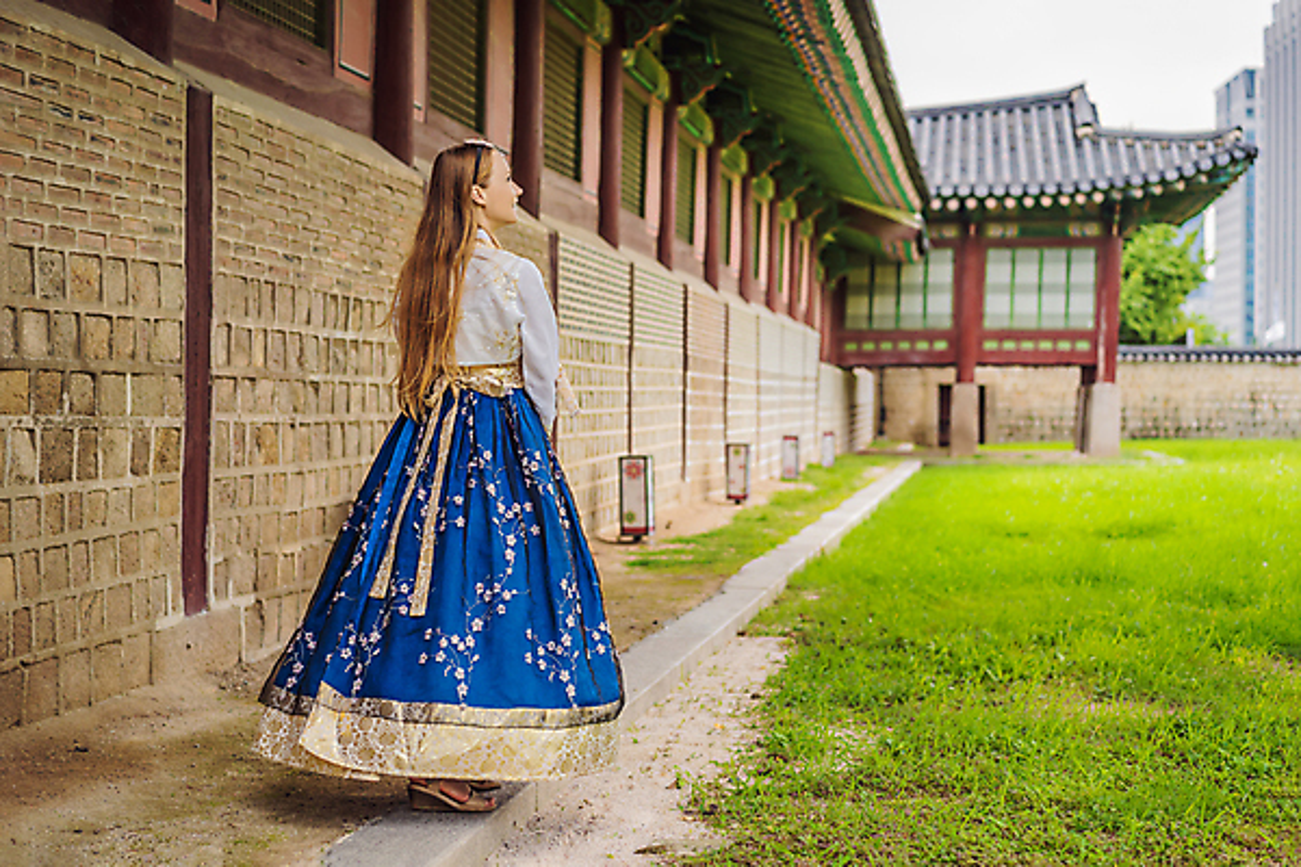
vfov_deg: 24.6
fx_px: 1987
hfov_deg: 36.2
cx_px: 650
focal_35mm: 55
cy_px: 434
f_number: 2.5
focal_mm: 55
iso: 100
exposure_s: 1/500
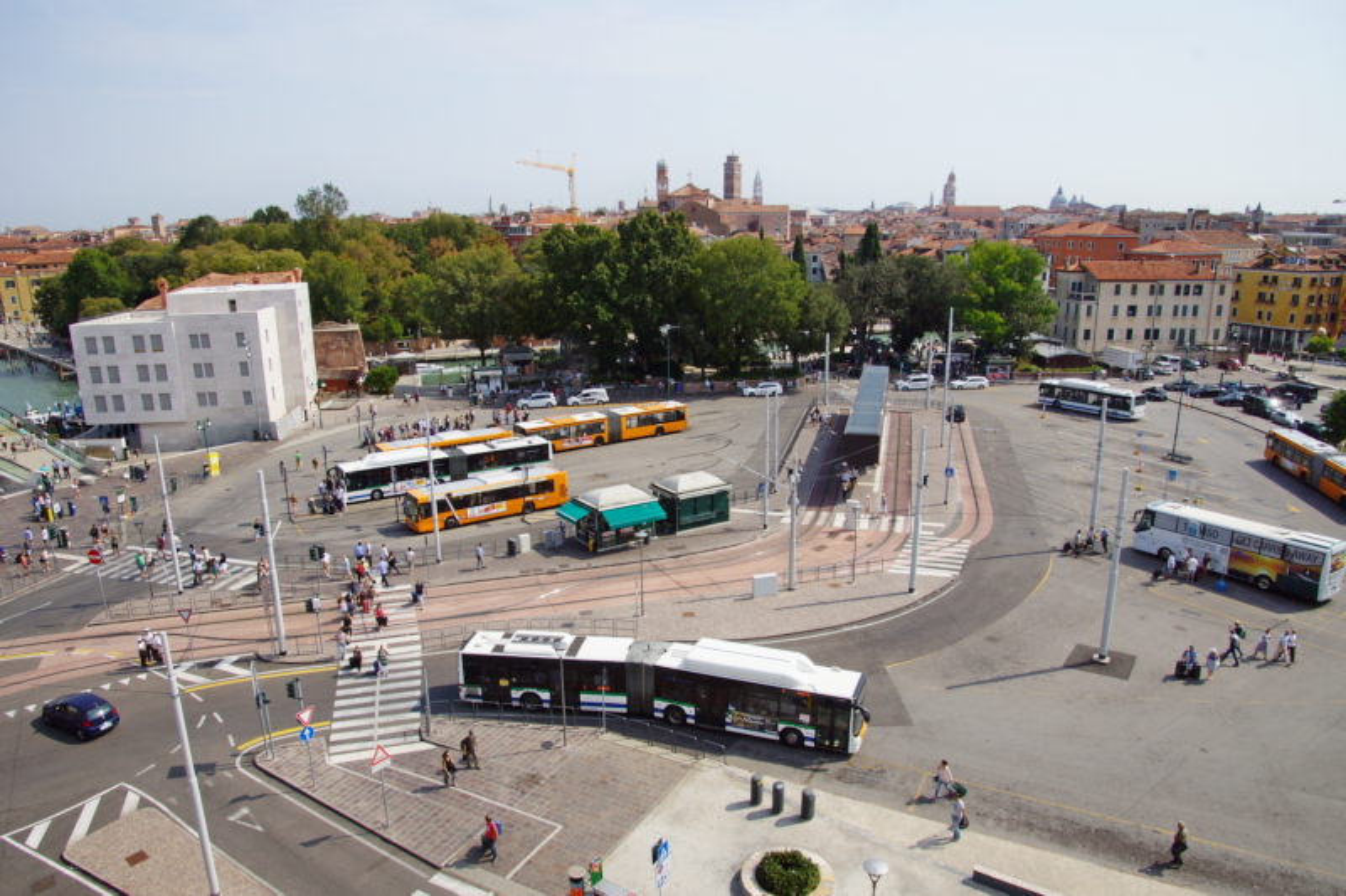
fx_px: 897
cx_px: 673
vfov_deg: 53.1
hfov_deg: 73.8
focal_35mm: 24
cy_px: 448
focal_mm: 16
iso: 100
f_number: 13
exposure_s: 1/200
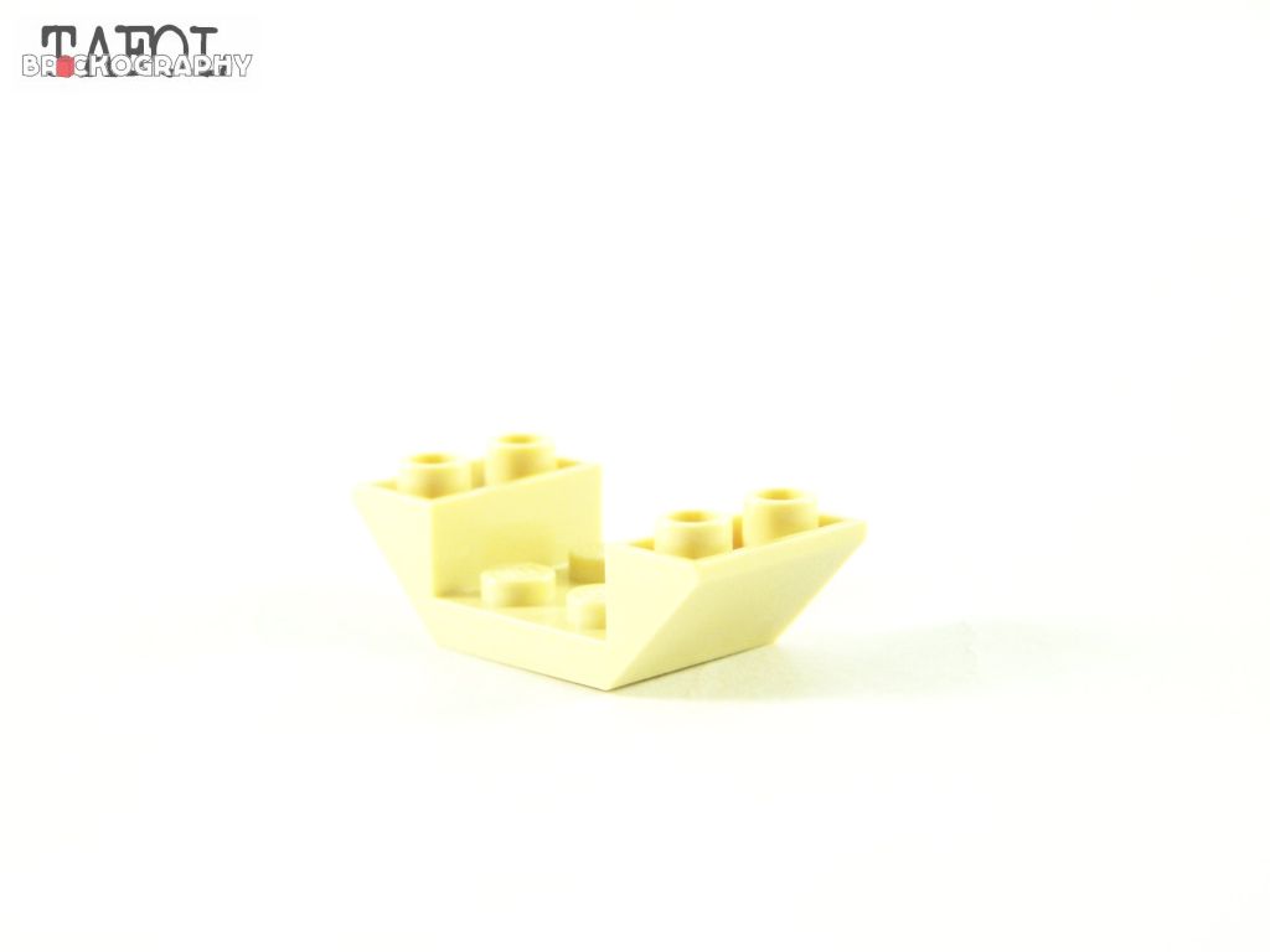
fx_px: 4293
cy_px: 476
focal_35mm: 117
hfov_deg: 16.8
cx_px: 635
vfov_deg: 12.7
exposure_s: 1/60
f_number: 3.2
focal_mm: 19.4
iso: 400
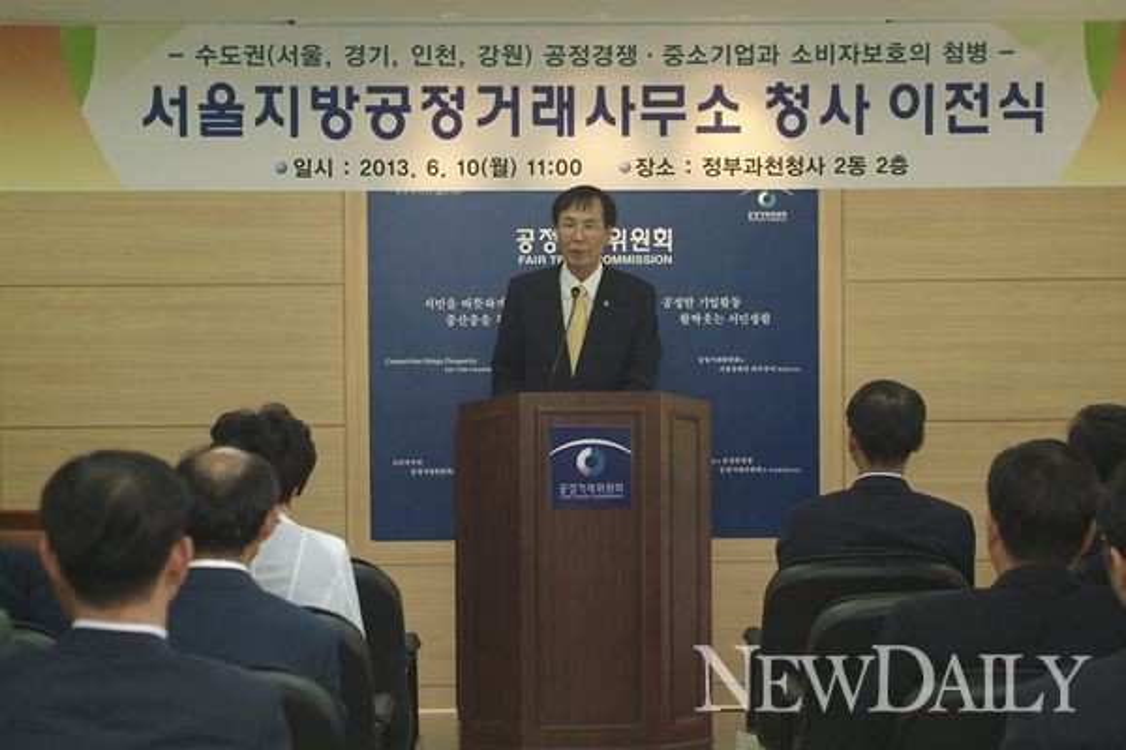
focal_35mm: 83
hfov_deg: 24.5
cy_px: 375
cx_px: 563
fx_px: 2596
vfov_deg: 16.5
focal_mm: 55
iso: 800
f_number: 4.8
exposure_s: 1/125
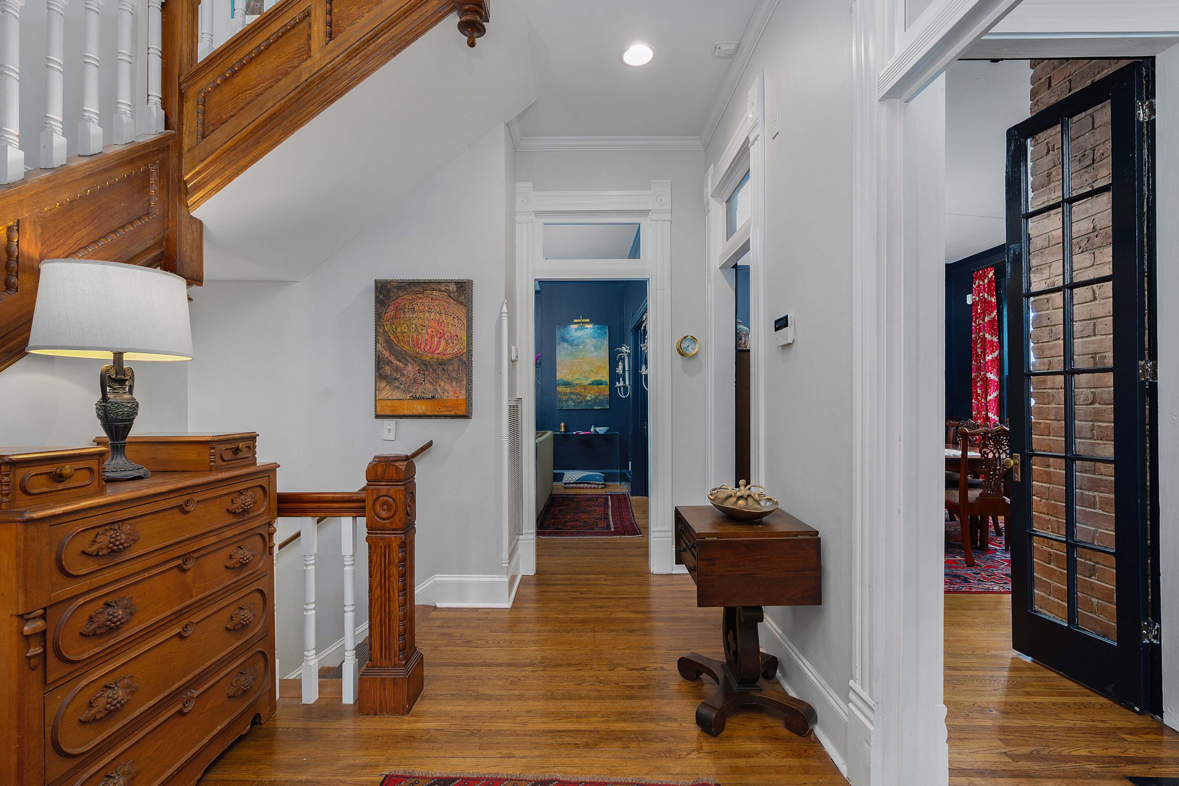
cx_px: 590
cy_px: 393
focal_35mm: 16
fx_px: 524
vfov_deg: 73.7
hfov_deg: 96.7
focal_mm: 16
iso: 320
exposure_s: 1/40
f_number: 7.1
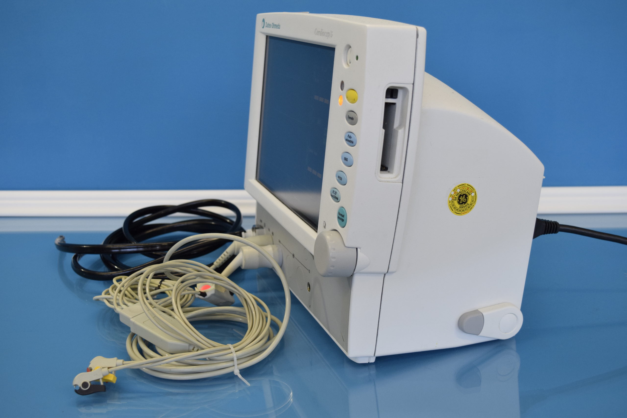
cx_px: 314
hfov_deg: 45.0
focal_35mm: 44
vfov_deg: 30.9
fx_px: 758
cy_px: 209
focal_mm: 29
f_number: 5.6
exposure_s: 1/90
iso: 1000
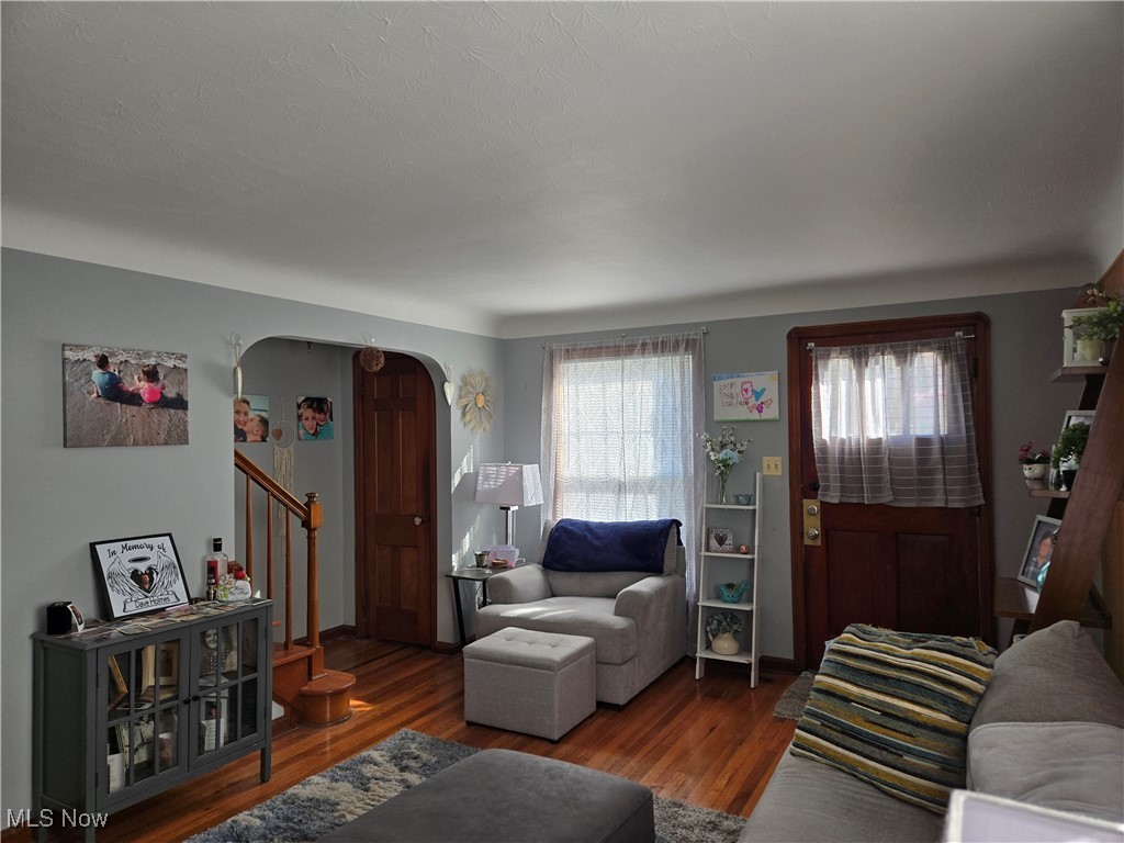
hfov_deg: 73.9
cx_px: 562
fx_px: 747
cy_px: 422
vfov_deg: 58.9
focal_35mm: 23
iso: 50
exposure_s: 1/180
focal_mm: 5.4
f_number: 1.8
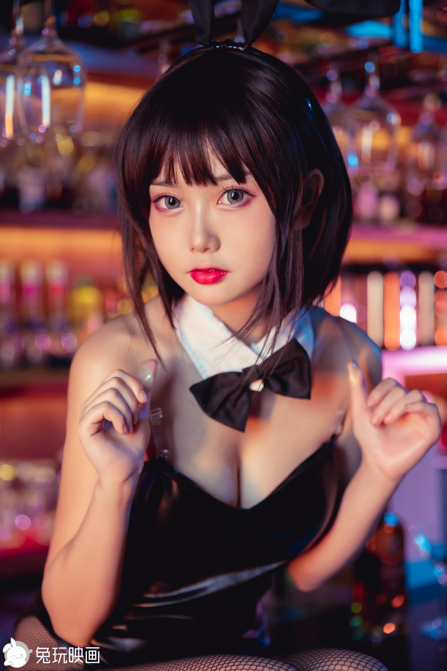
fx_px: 1210
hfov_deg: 20.9
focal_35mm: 65
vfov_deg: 31.0
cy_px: 336
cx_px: 224
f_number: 3.2
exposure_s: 1/80
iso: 800
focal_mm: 65
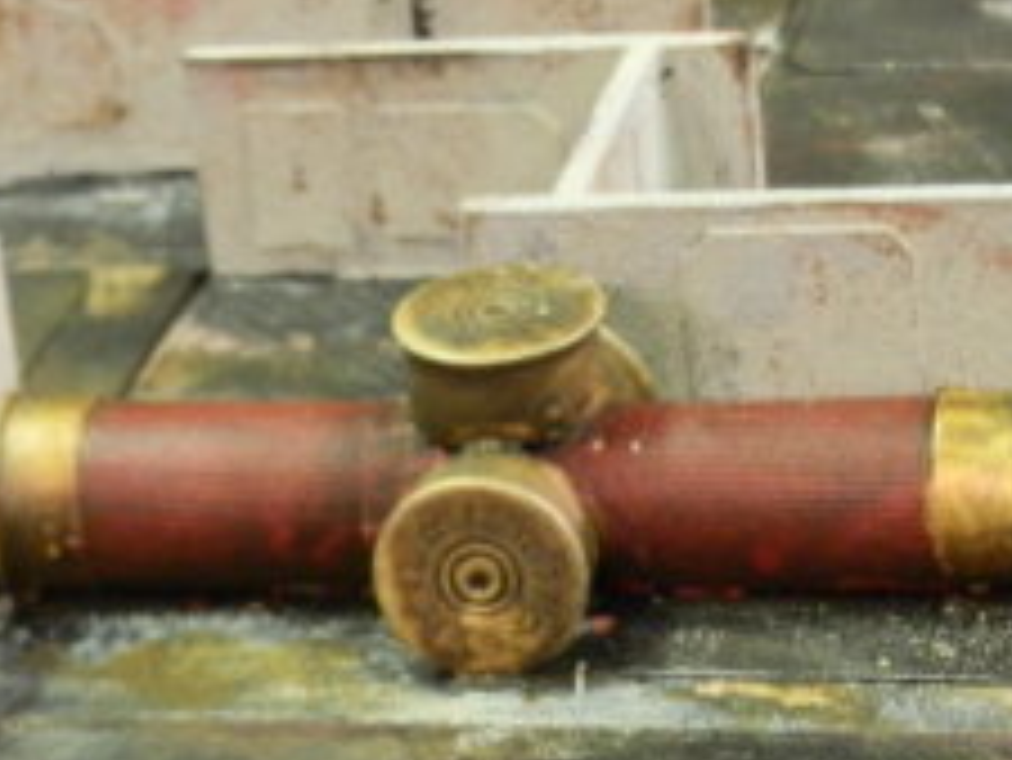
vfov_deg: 10.2
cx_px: 72
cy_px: 751
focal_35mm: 145
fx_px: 4241
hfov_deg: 13.5
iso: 320
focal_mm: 10.99
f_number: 3.7
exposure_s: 1/8
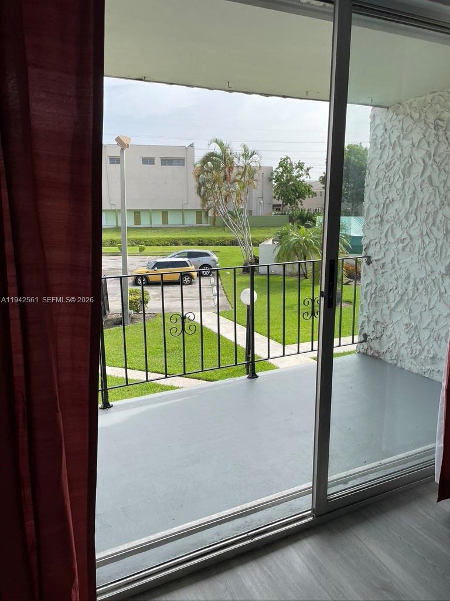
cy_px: 300
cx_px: 225
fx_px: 451
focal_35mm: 26
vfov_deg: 67.3
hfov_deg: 53.1
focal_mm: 4.2
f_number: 1.6
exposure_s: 1/1642
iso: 32
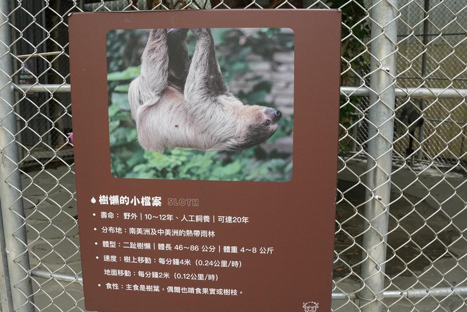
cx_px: 234
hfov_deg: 53.1
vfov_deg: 36.9
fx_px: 467
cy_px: 156
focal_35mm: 36
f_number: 8
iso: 1600
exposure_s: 1/1000
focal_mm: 24
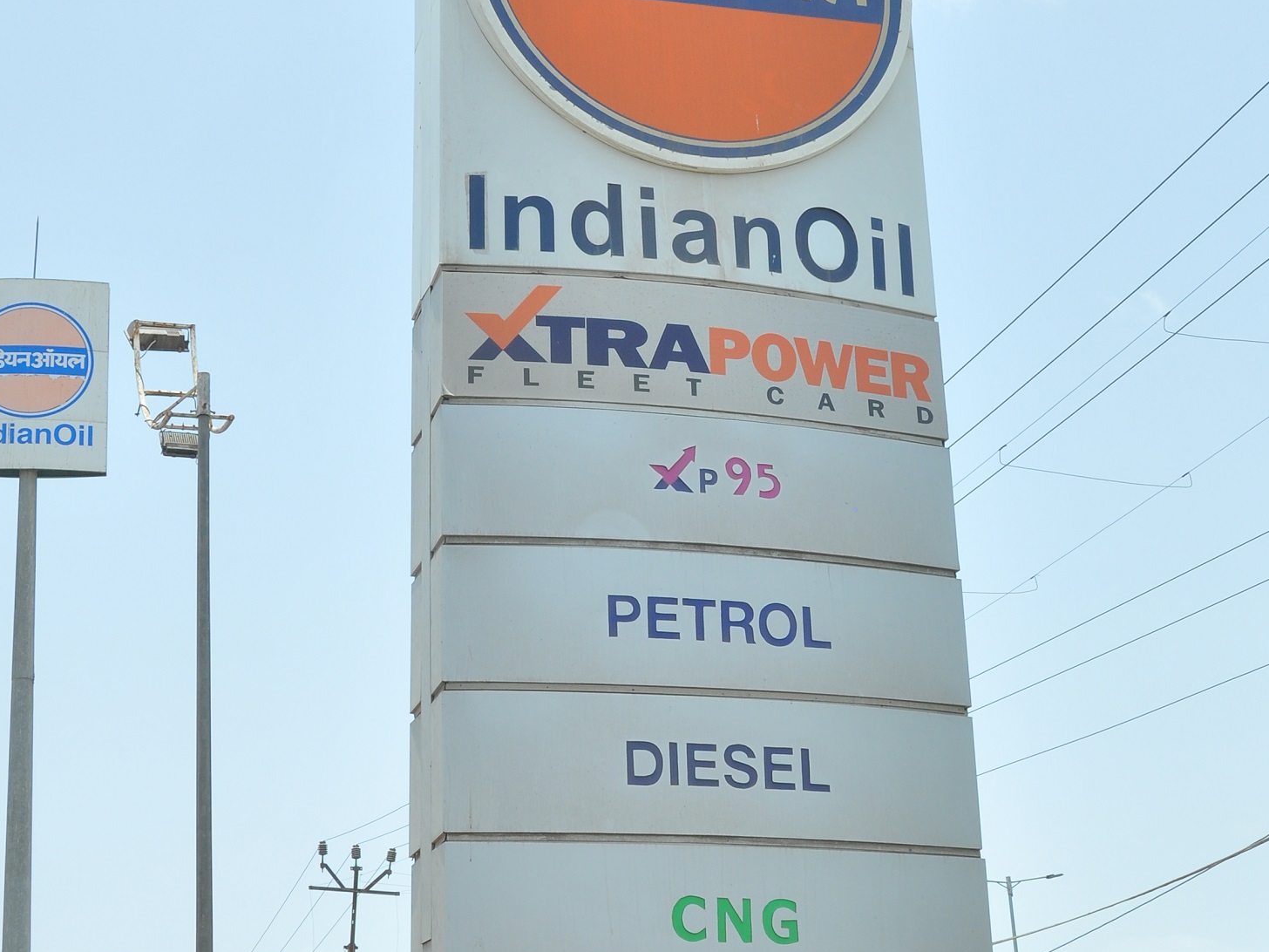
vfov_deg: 24.8
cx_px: 624
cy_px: 510
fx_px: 2163
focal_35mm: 59
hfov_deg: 32.7
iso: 200
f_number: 13
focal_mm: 22
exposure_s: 1/125
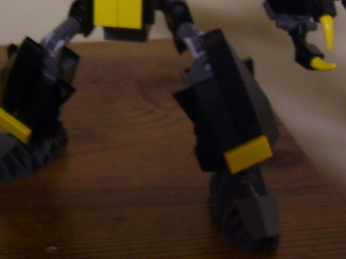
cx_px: 150
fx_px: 800
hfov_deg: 24.4
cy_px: -4
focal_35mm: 80
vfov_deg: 17.9
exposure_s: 1/8
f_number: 2.7
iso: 160
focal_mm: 5.6
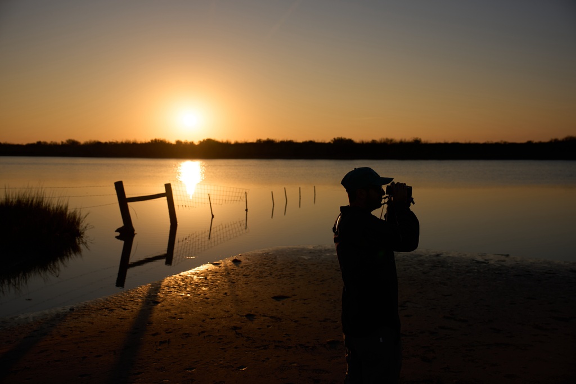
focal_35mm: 38
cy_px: 192
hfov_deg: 50.7
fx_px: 608
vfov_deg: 35.1
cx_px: 288
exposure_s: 1/2000
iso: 100
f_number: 4
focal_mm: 38
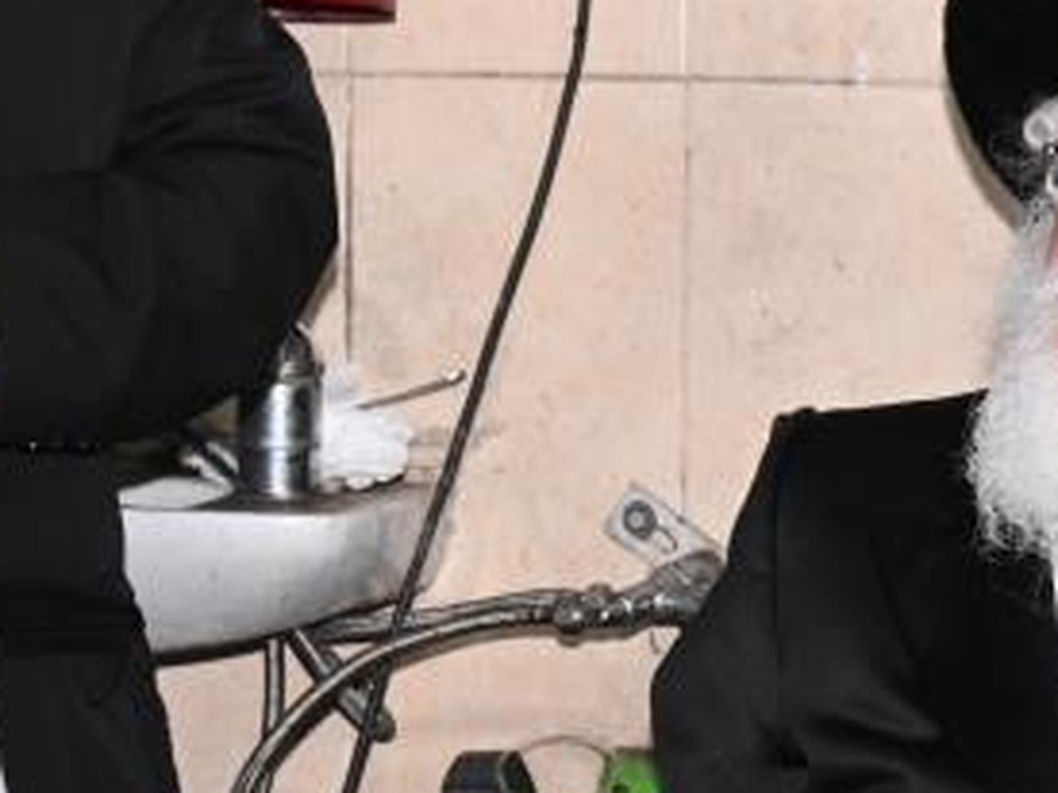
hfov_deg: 7.9
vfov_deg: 5.9
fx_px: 7668
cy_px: 618
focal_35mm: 251
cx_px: 993
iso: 2000
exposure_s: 1/125
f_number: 4
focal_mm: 70
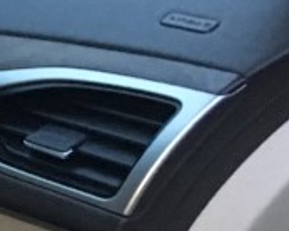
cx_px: -393
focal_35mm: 168
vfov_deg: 9.2
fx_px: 1435
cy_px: 151
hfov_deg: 10.1
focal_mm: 4.15
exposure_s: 1/15
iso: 200
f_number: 2.2
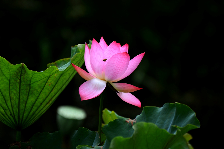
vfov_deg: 4.6
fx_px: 1867
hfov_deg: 6.9
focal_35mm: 300
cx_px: 112
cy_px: 74
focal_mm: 300
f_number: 5.6
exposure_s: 1/200
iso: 100
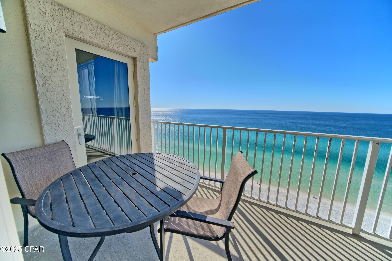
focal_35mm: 12
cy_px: 130
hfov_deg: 112.6
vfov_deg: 90.0
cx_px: 196
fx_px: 131
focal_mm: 12
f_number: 8
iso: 100
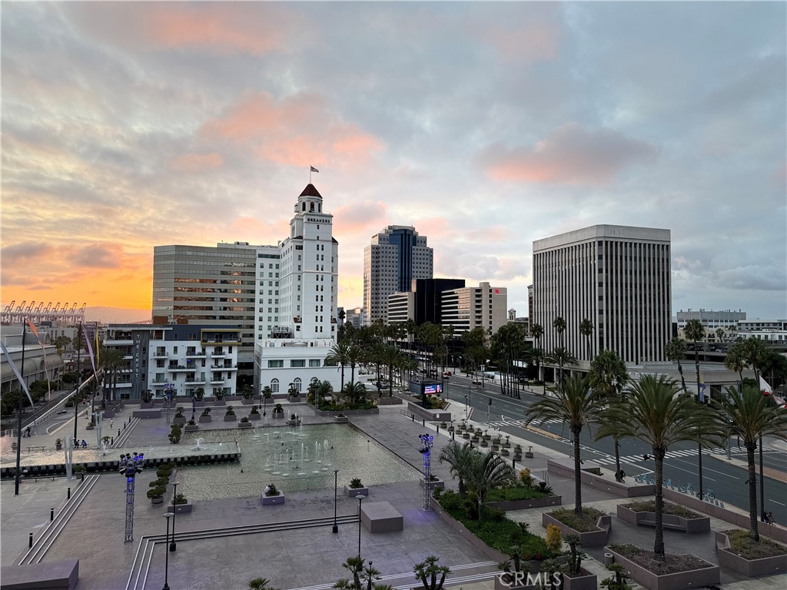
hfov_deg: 71.6
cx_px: 394
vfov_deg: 56.8
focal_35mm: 24
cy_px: 295
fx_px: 546
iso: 80
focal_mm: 6.76
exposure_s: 1/372
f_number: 1.78
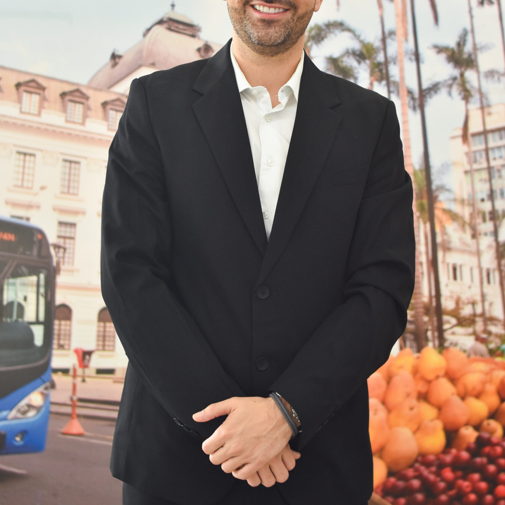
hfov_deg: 25.5
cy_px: 147
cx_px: 251
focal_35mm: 68
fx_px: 1116
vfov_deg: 25.3
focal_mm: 35
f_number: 3.2
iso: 800
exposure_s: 1/100
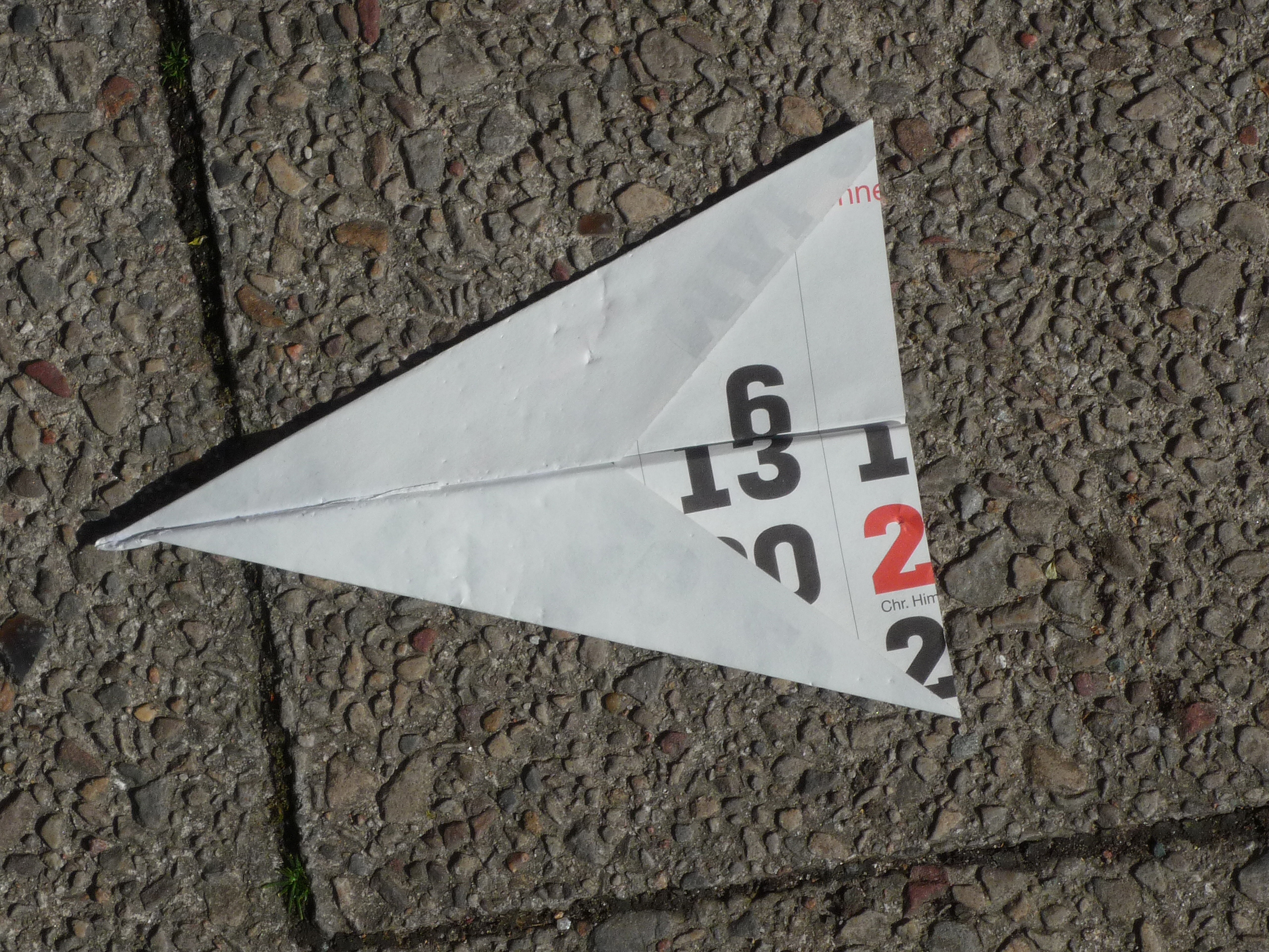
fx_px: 3959
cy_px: 476
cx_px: 634
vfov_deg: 13.7
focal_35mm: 108
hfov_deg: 18.2
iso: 100
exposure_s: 1/800
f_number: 7.1
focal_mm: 13.2
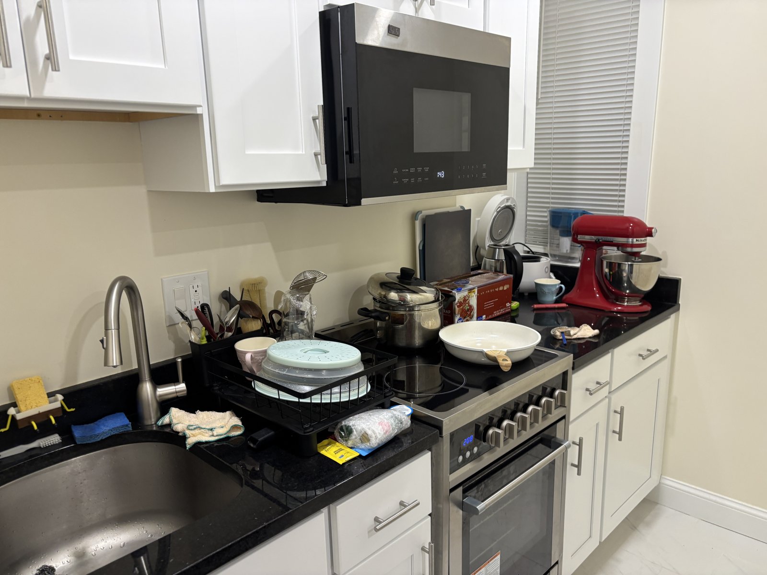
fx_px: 576
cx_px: 384
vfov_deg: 53.1
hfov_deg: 67.3
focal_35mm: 26
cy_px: 288
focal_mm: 5.96
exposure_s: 1/60
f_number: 1.6
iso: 125
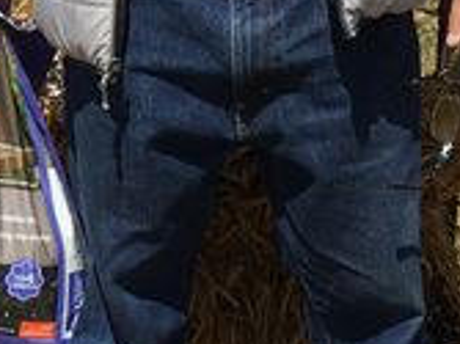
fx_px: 2364
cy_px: -190
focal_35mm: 178
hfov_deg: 10.5
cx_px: -328
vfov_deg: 8.1
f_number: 2.2
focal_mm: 4.15
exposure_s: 1/1709
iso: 25
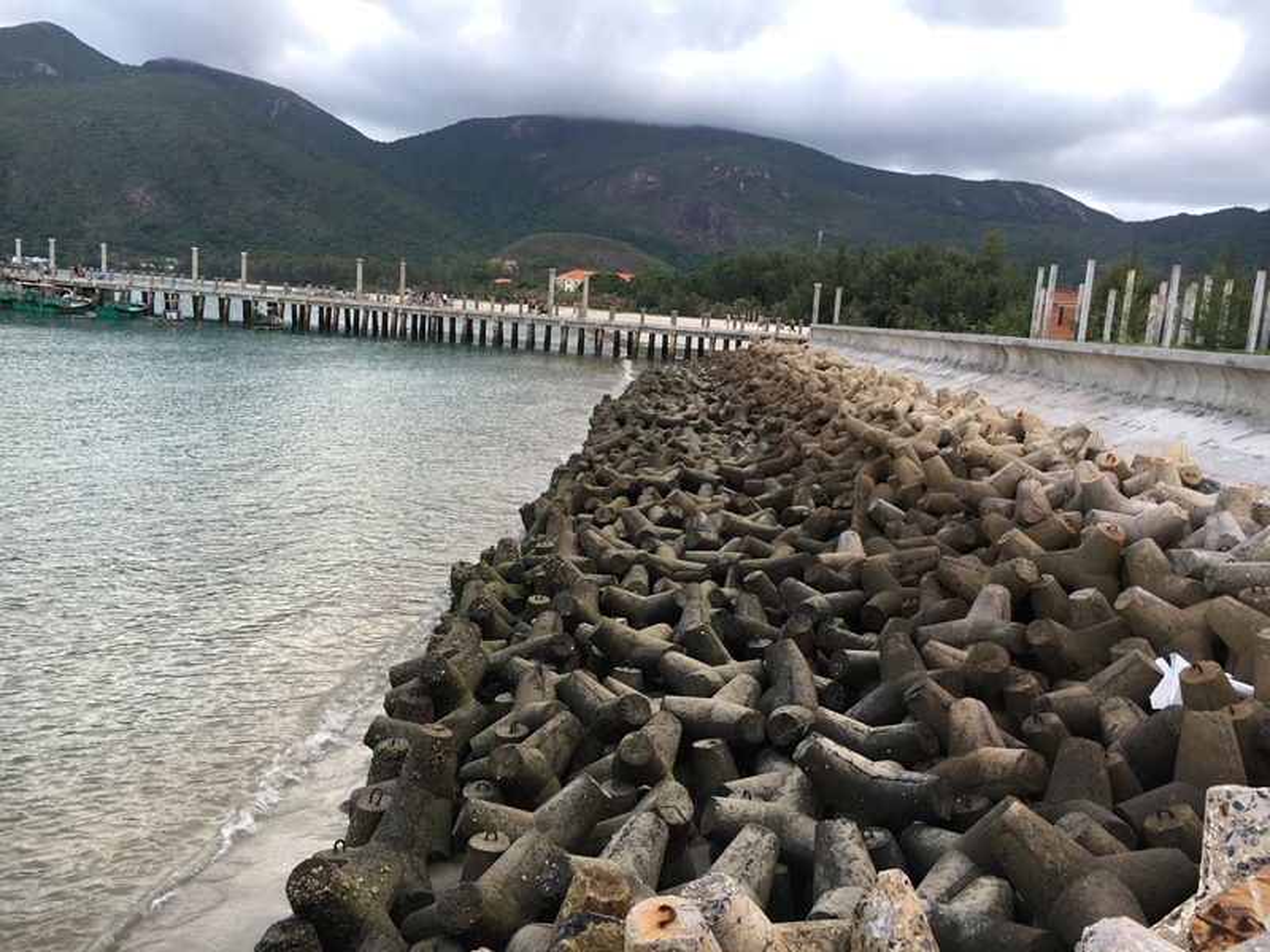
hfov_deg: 61.7
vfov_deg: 48.2
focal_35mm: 29
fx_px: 1064
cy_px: 476
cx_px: 635
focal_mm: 4.15
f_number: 2.2
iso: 25
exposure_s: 1/50
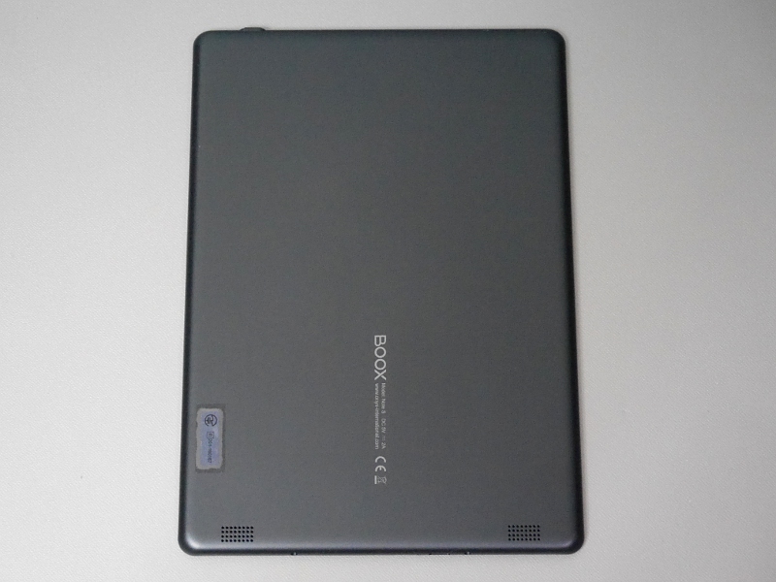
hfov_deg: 29.4
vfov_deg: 22.3
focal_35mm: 66
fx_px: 1480
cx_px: 388
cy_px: 291
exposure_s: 1/50
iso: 3200
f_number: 5.6
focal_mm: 33
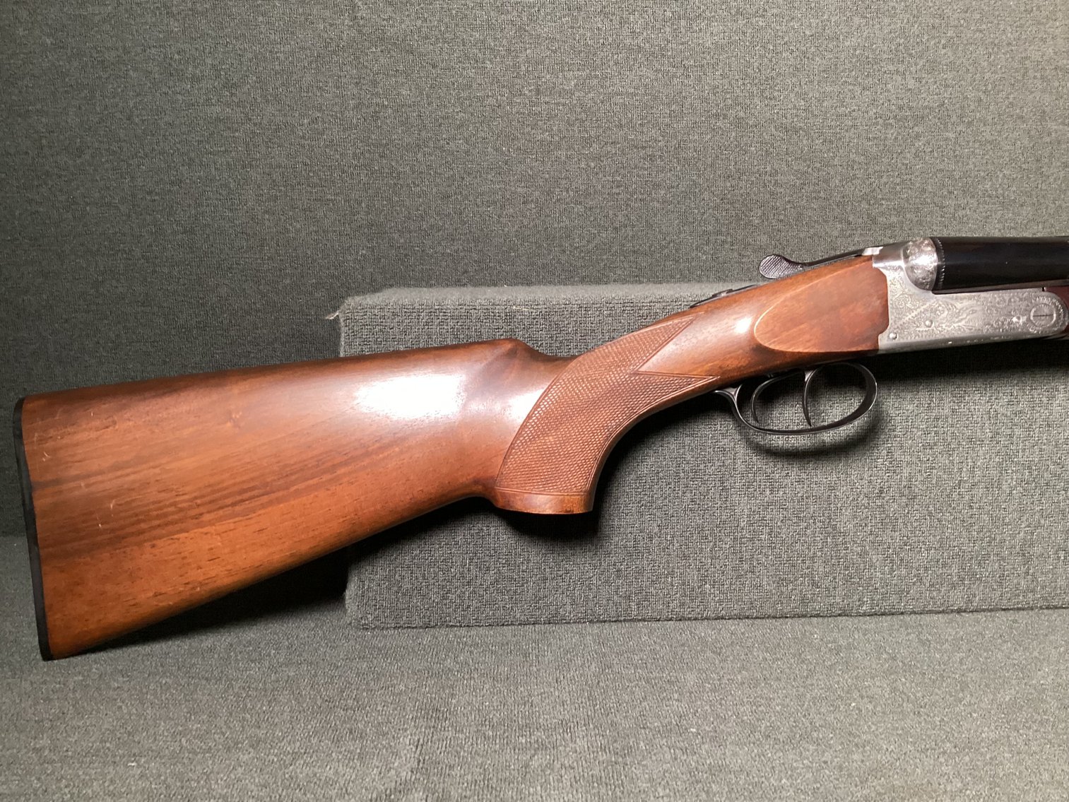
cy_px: 401
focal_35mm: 31
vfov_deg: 45.4
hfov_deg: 58.3
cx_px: 534
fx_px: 957
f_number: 2.4
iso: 320
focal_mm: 3.3
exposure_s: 1/40
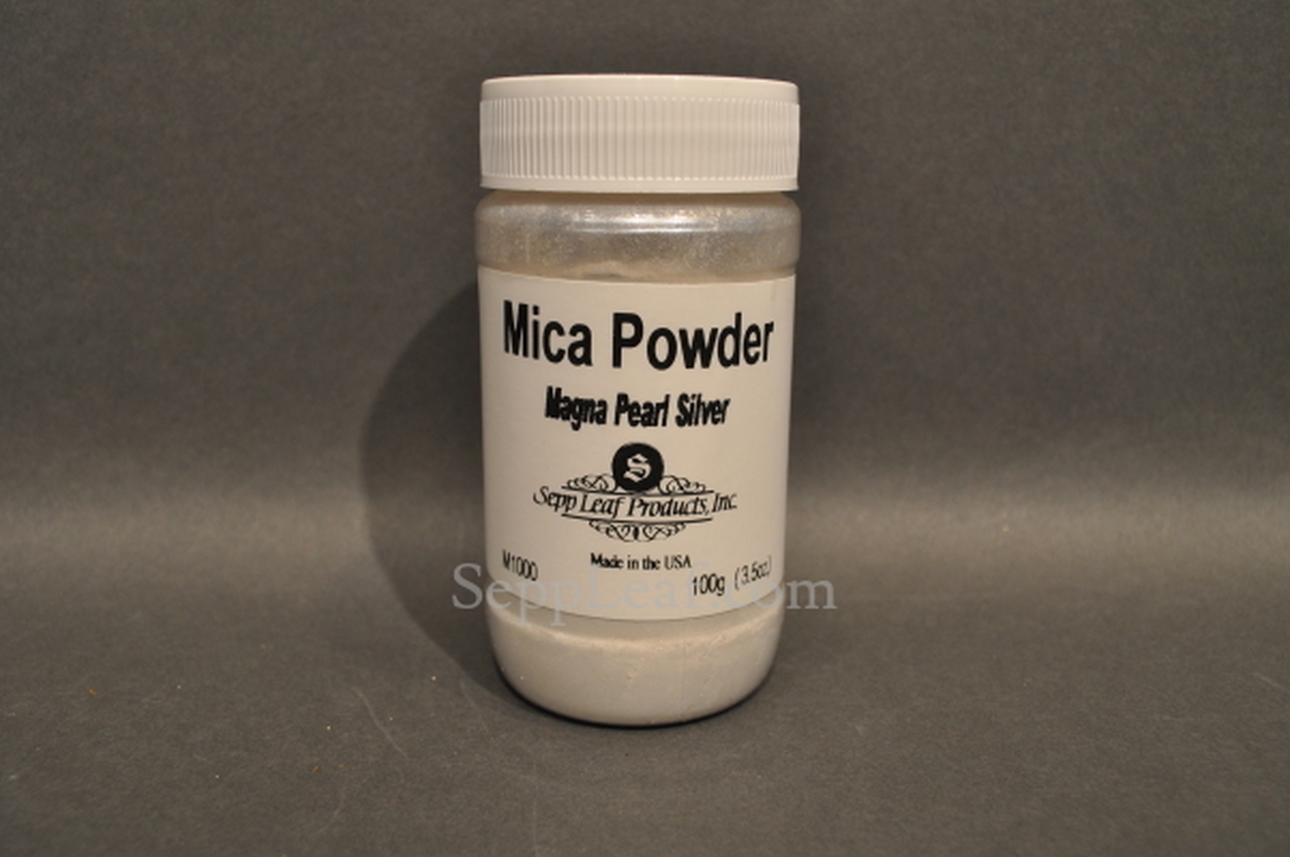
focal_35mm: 33
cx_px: 645
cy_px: 428
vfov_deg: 39.9
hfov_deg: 57.3
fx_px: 1181
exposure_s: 1/60
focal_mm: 22
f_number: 7.1
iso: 400
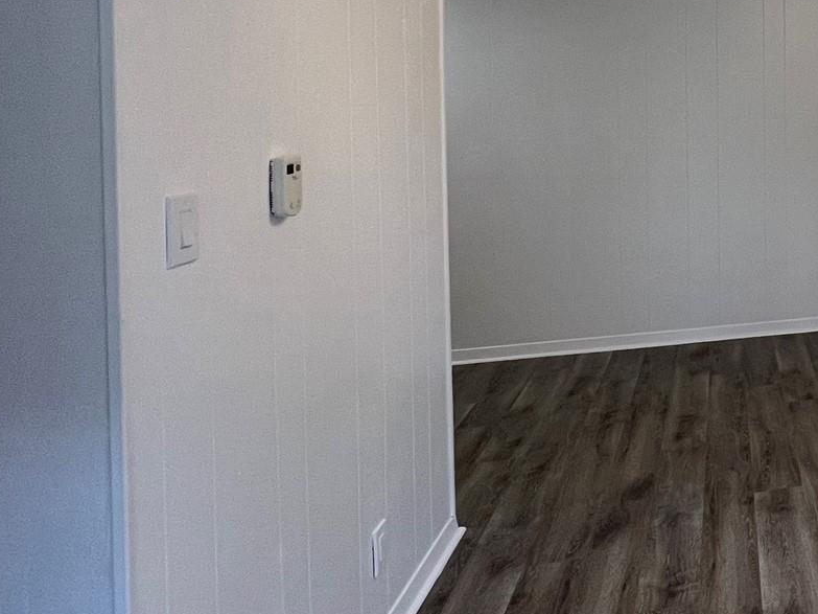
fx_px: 803
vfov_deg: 39.7
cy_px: 103
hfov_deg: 38.0
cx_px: 1011
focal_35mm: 34
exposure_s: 1/120
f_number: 1.8
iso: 100
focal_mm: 1.57
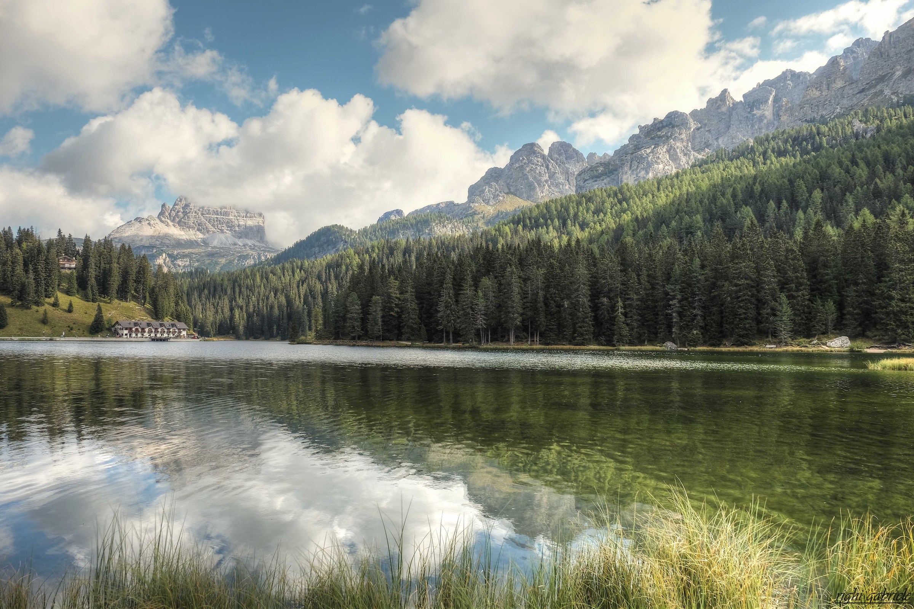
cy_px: 304
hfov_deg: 63.7
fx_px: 736
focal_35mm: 29
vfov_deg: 44.9
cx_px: 457
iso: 200
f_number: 8
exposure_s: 1/150
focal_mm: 19
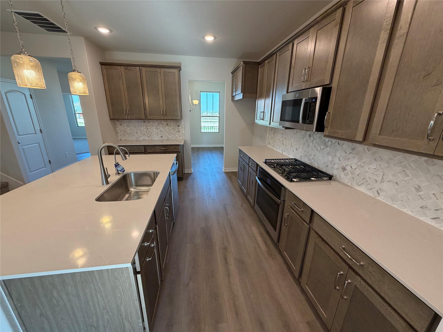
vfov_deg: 85.7
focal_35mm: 14
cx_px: 222
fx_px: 179
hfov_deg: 102.1
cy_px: 166
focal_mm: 2.22
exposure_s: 1/120
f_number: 2.2
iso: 200
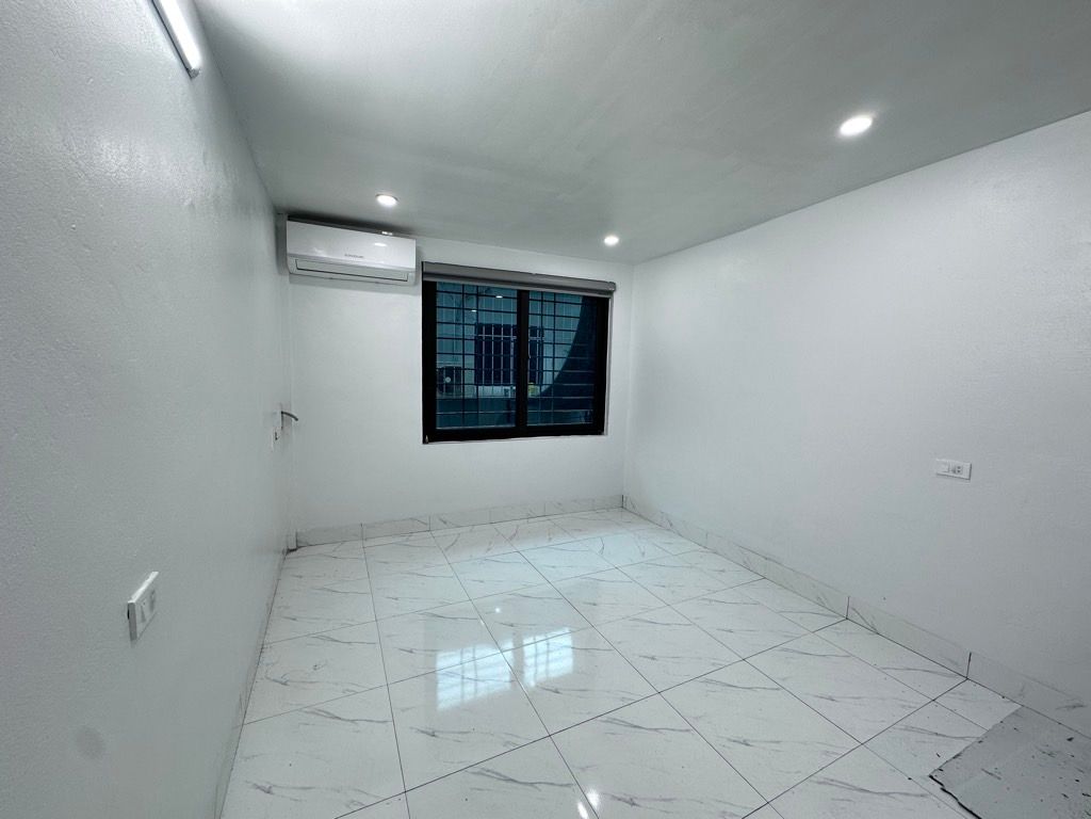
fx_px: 441
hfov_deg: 102.1
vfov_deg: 85.7
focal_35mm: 14
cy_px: 410
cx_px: 546
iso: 80
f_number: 2.2
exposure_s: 1/100
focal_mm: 2.22
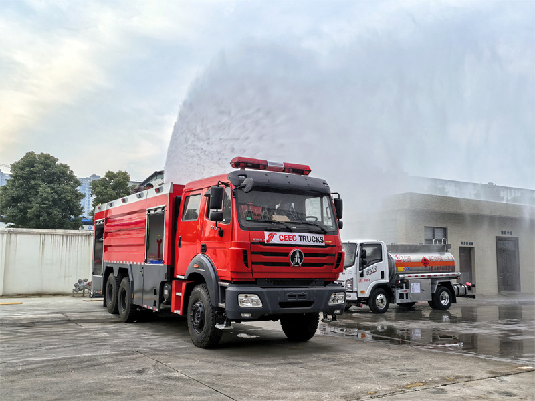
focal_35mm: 33
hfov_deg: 55.4
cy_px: 200
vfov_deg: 42.9
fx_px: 510
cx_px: 268
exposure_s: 1/3546
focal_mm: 5.75
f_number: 1.4
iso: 50
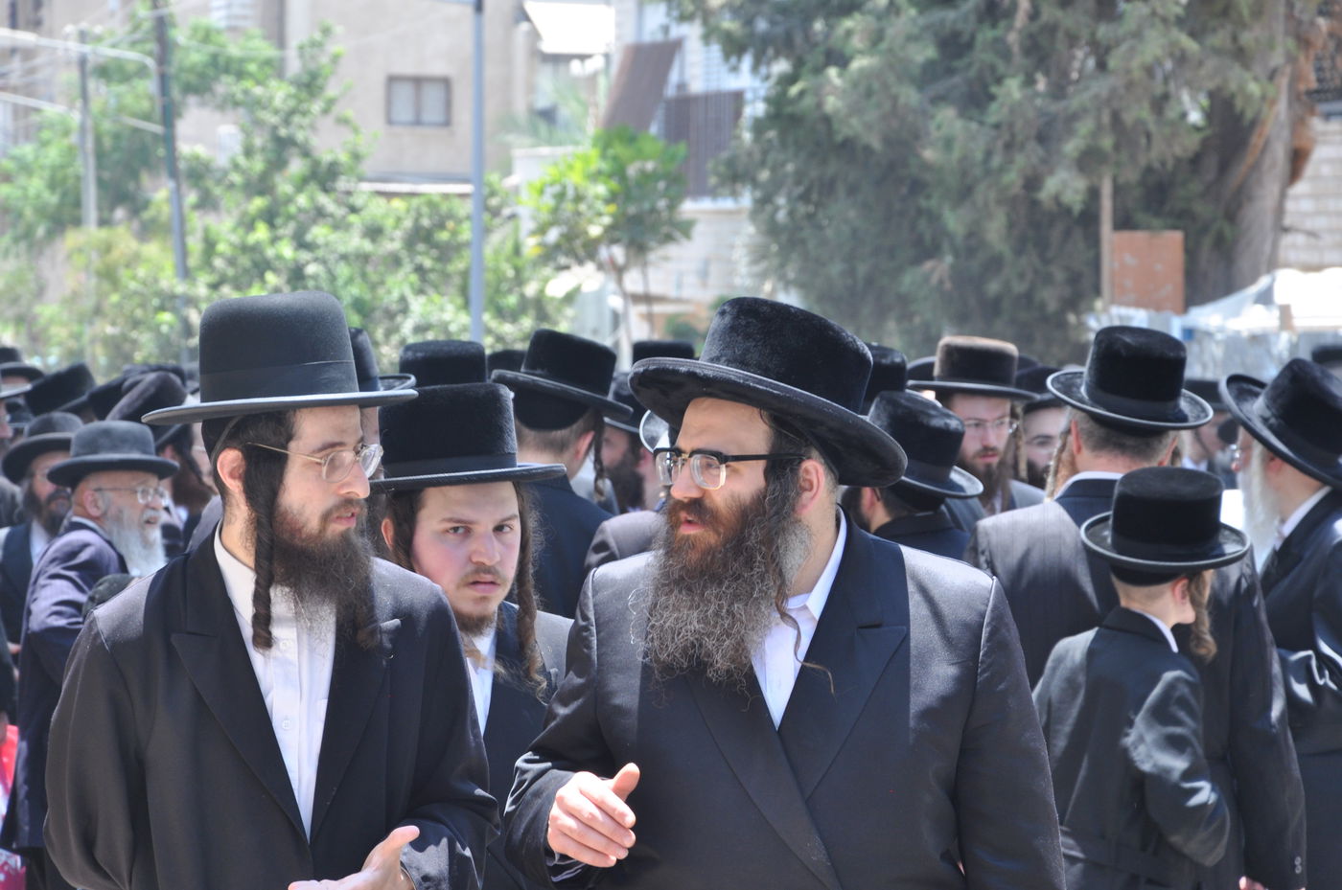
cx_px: 671
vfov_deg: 8.7
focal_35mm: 158
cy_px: 445
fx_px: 5862
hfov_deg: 13.1
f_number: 9
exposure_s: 1/160
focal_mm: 105
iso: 400
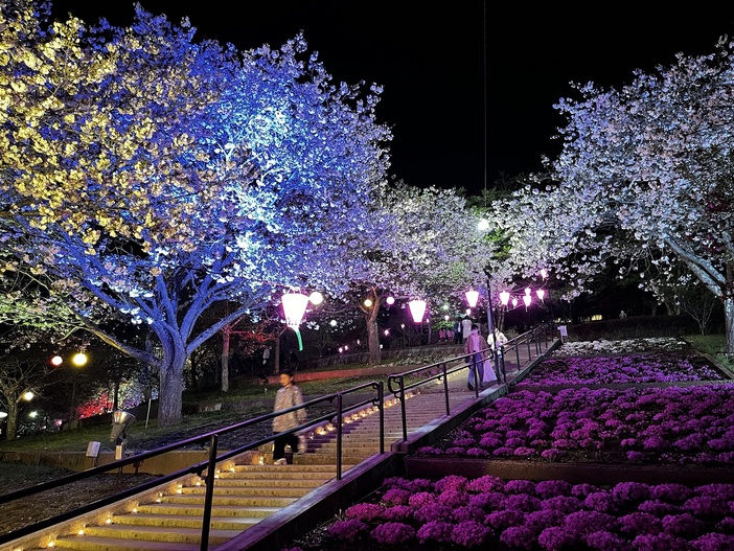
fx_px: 551
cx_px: 367
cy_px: 276
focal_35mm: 26
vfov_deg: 53.1
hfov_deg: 67.3
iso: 1000
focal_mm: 5.1
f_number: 1.6
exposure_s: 1/20
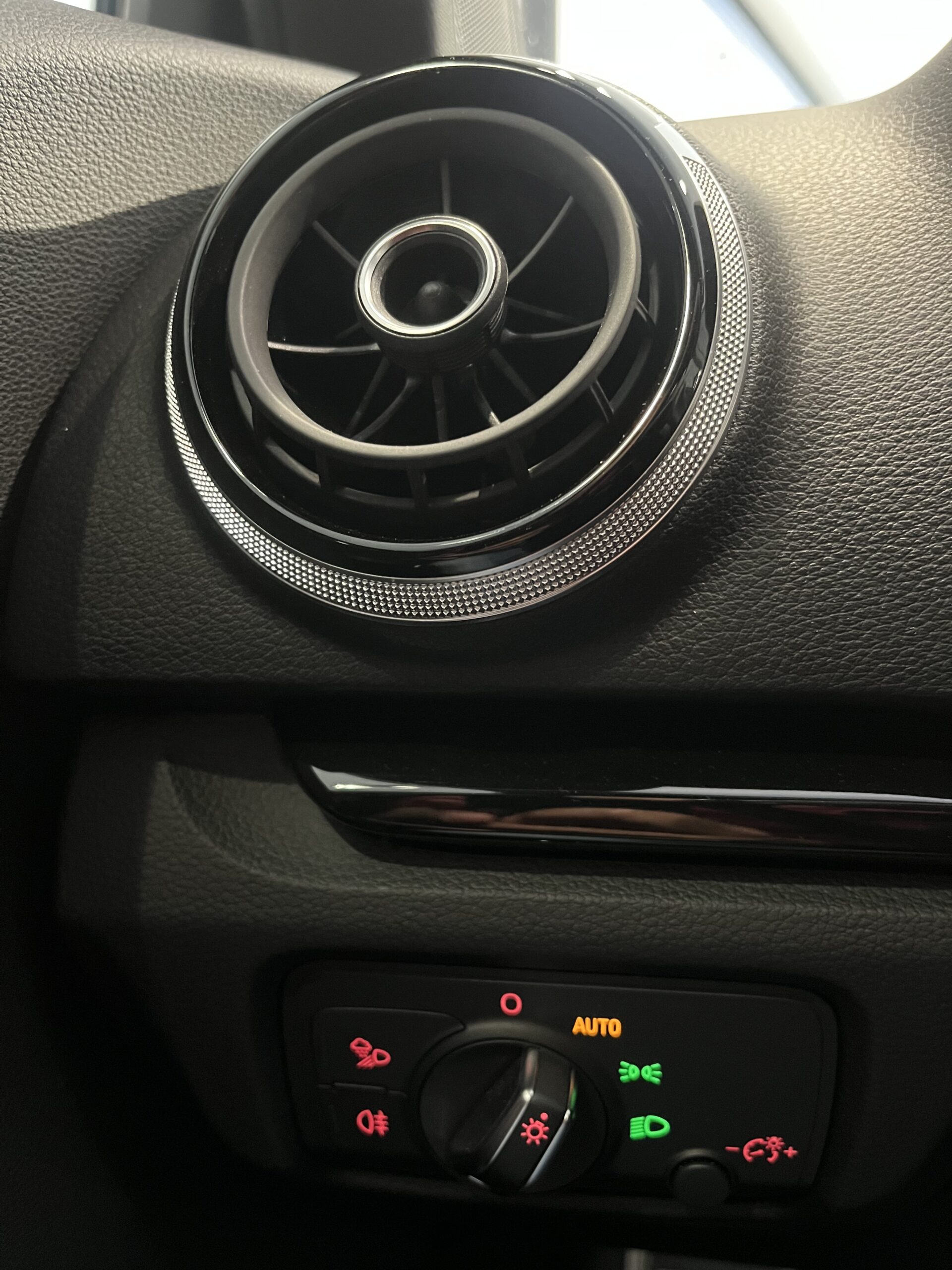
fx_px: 953
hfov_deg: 53.1
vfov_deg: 67.3
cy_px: 635
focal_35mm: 26
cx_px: 476
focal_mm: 5.1
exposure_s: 1/25
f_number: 1.6
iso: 800
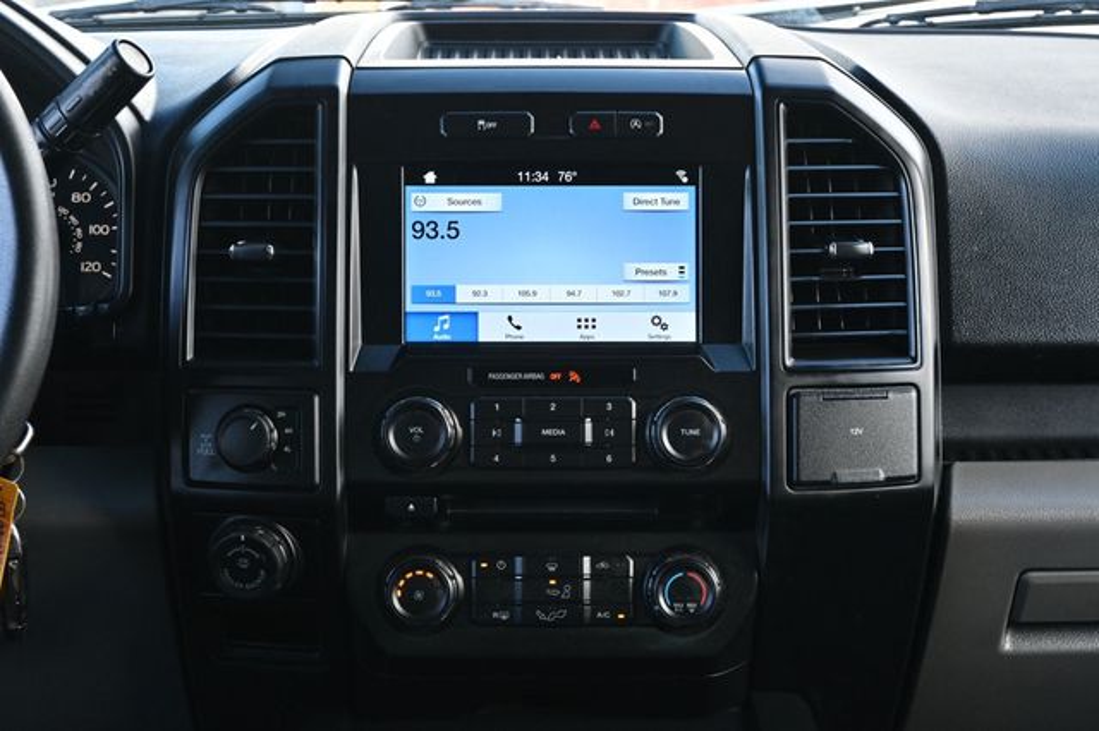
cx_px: 550
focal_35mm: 64
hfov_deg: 31.2
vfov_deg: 21.1
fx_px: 1968
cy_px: 366
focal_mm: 43
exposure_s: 1/125
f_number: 6
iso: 640
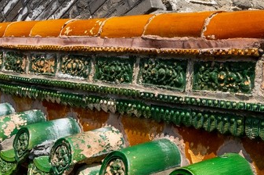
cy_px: 79
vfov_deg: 18.6
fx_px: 535
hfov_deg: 27.4
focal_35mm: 73
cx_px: 195
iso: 125
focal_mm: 8.8
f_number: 5.6
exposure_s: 1/400
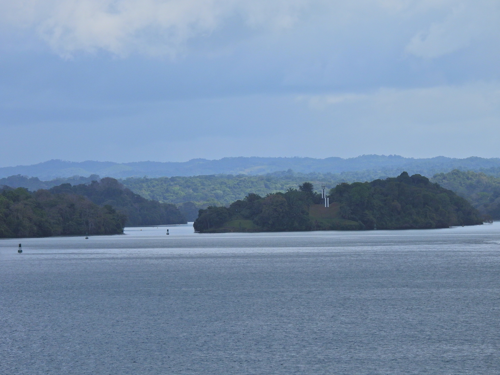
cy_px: 188
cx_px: 250
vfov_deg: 7.4
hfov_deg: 9.9
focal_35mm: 200
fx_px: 2889
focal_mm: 35.7
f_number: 4.5
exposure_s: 1/1250
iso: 100
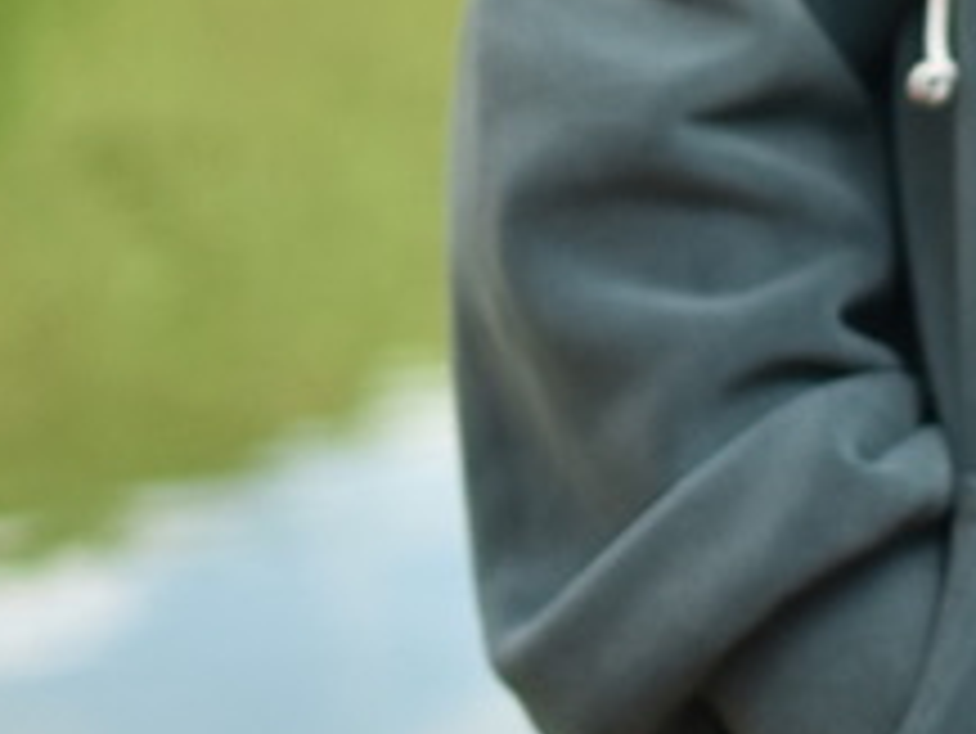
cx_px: 1588
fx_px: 7120
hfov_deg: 7.7
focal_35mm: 252
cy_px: -648
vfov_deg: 5.8
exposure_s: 1/4000
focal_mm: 35
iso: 320
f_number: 2
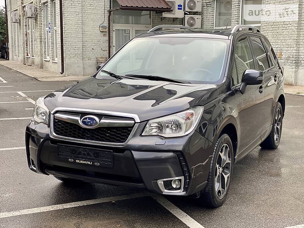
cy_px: 114
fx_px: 457
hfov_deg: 36.8
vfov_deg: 28.0
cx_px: 152
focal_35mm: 52
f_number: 2
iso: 40
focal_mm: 6
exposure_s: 1/122
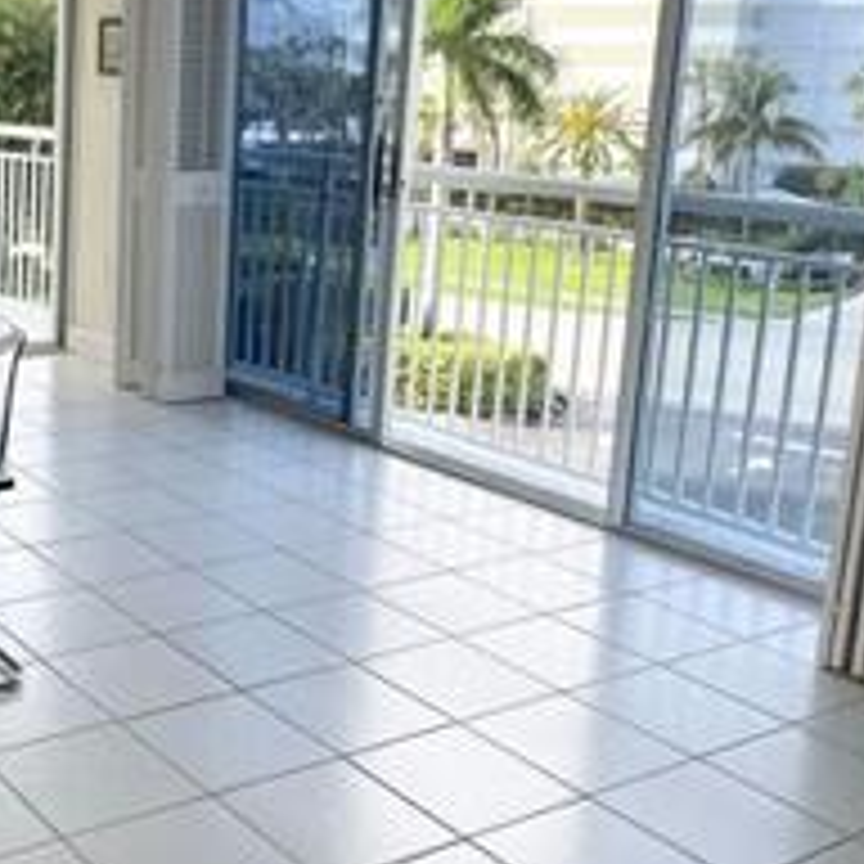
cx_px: 22
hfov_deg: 32.8
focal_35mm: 48
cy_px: 315
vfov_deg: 35.1
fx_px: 1355
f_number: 1.6
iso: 32
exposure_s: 1/567
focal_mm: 5.1
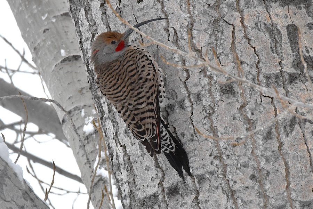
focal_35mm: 750
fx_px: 6524
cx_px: 156
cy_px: 104
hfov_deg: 2.7
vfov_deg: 1.8
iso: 1600
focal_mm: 500
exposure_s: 1/1600
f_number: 11
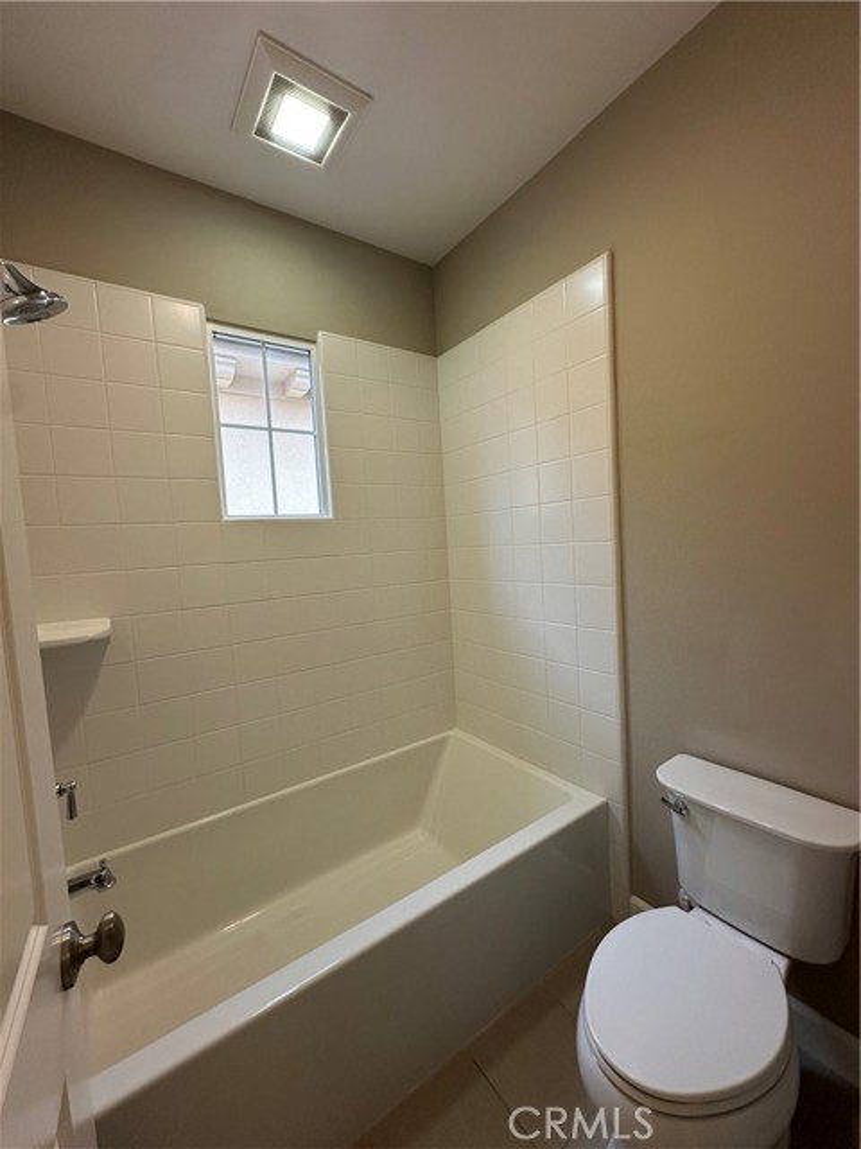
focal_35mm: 14
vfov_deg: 102.1
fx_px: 464
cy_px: 574
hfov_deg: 85.7
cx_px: 430
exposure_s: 1/120
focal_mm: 2.22
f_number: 2.2
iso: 160
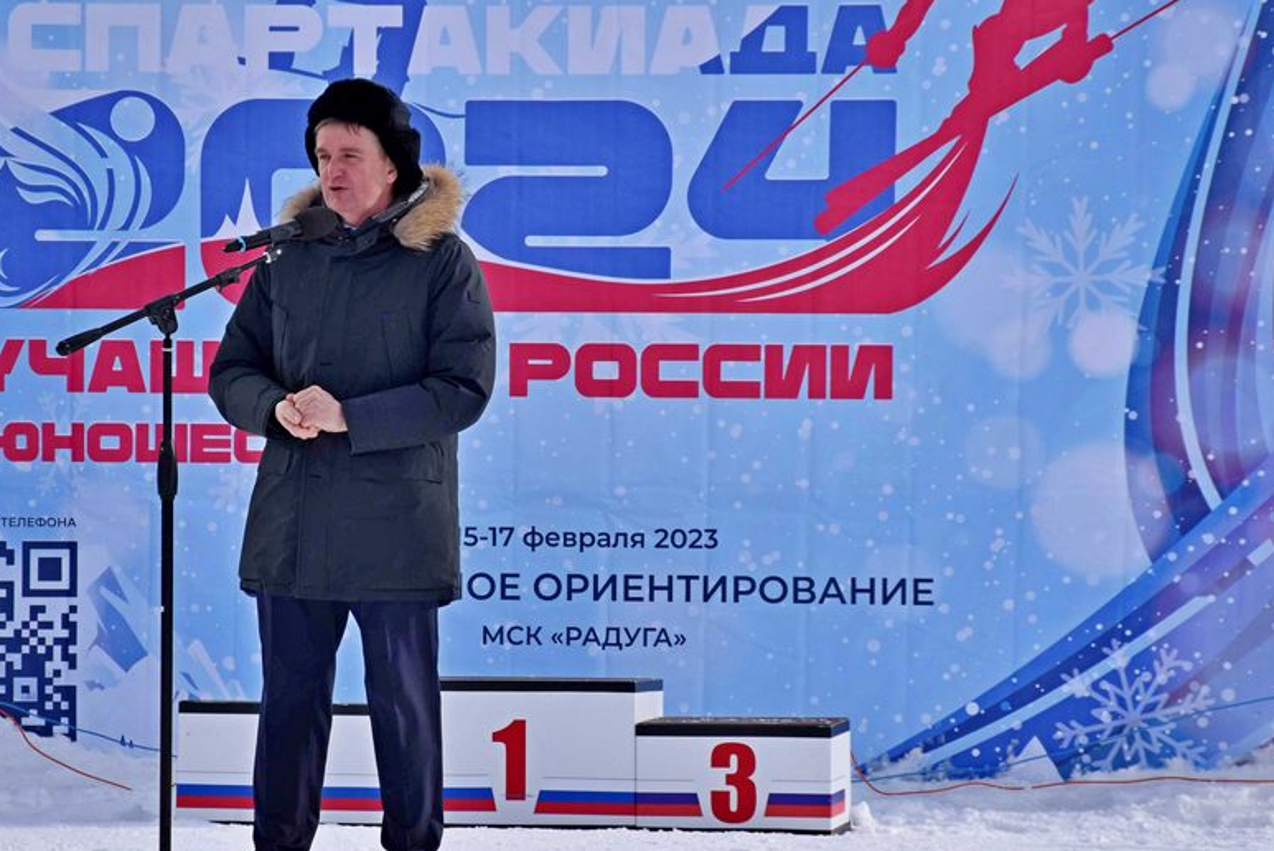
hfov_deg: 10.1
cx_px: 539
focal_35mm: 204
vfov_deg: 6.8
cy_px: 415
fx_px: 7209
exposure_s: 1/1600
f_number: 6.3
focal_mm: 105
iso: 400
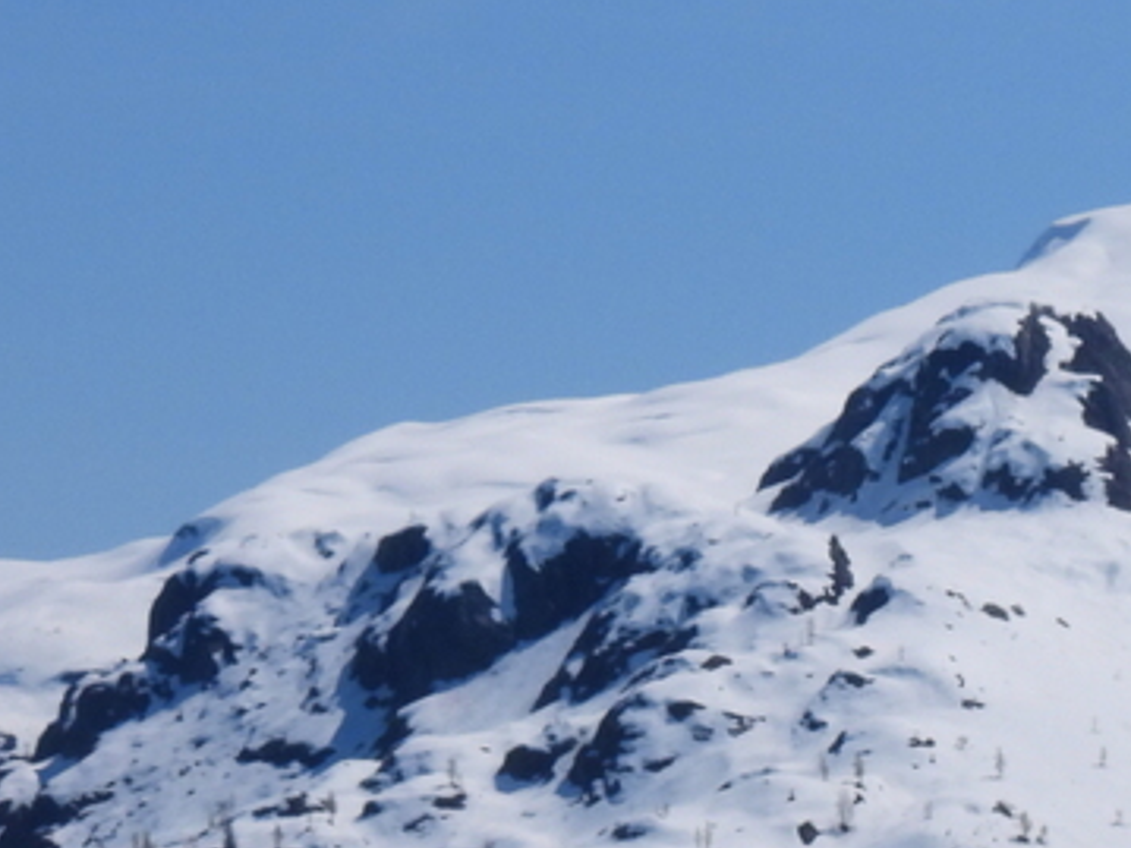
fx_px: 11072
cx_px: 1629
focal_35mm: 339
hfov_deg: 5.8
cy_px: 1021
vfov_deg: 4.4
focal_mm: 17
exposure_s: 1/1600
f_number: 6.3
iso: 100
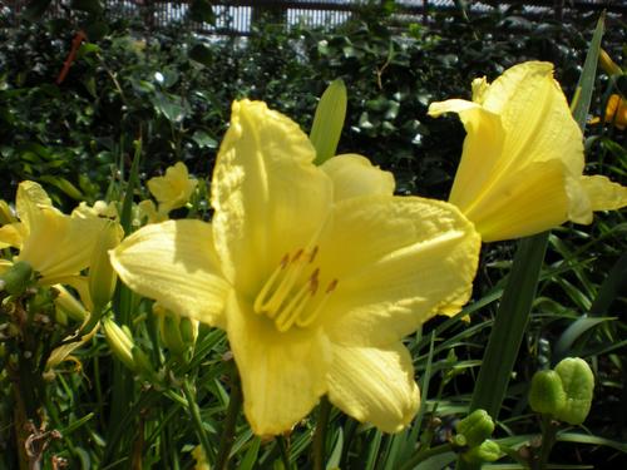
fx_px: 688
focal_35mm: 38
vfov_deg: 37.7
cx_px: 314
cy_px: 235
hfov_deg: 49.0
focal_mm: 6.3
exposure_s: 1/325
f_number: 4.6
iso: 64
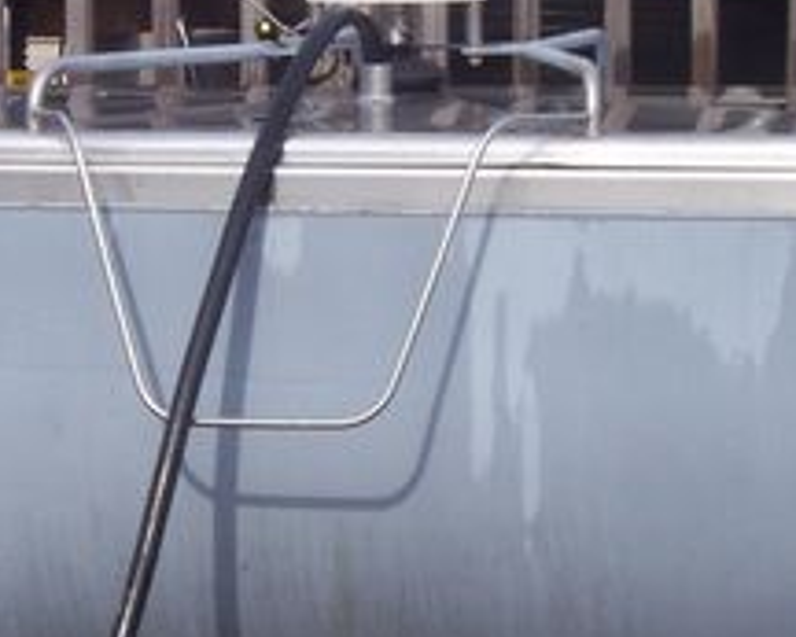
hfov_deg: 10.3
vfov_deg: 8.2
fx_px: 4431
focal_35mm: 188
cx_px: 313
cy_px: 188
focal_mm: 10.8
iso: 80
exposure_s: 1/255
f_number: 6.8
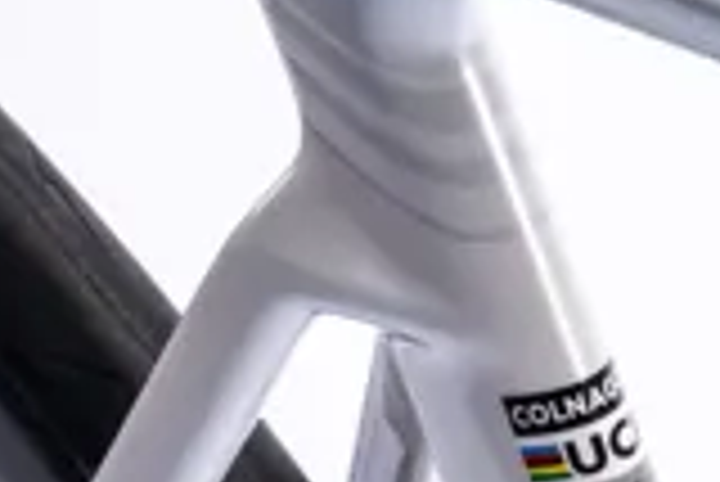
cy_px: -200
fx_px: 6986
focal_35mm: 349
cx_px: 495
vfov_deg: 3.9
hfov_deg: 5.9
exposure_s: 1/160
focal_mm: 70
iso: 100
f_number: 18
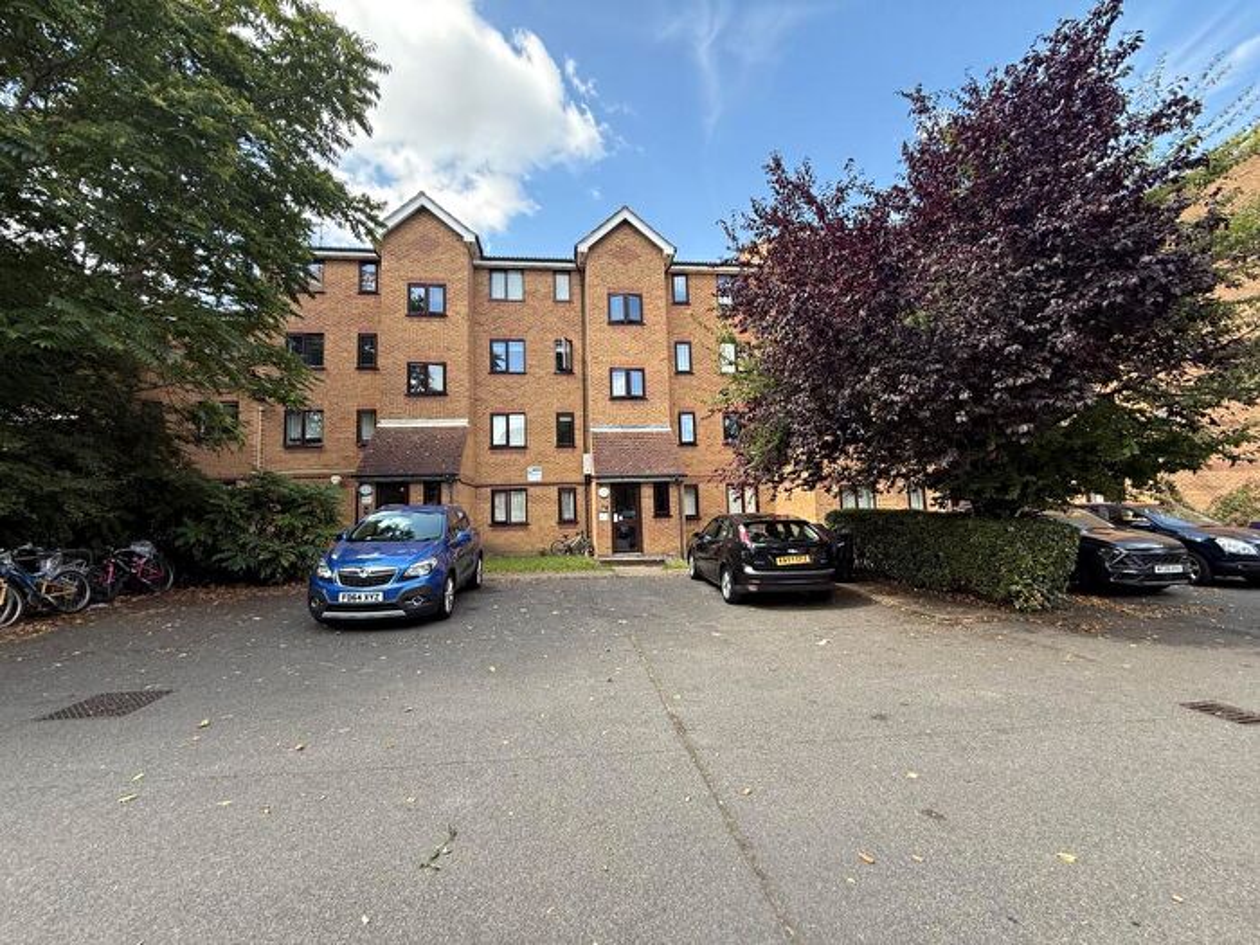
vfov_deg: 85.7
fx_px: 510
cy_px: 472
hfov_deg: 102.1
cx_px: 630
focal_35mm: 14
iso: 50
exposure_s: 1/233
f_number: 2.2
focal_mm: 2.22
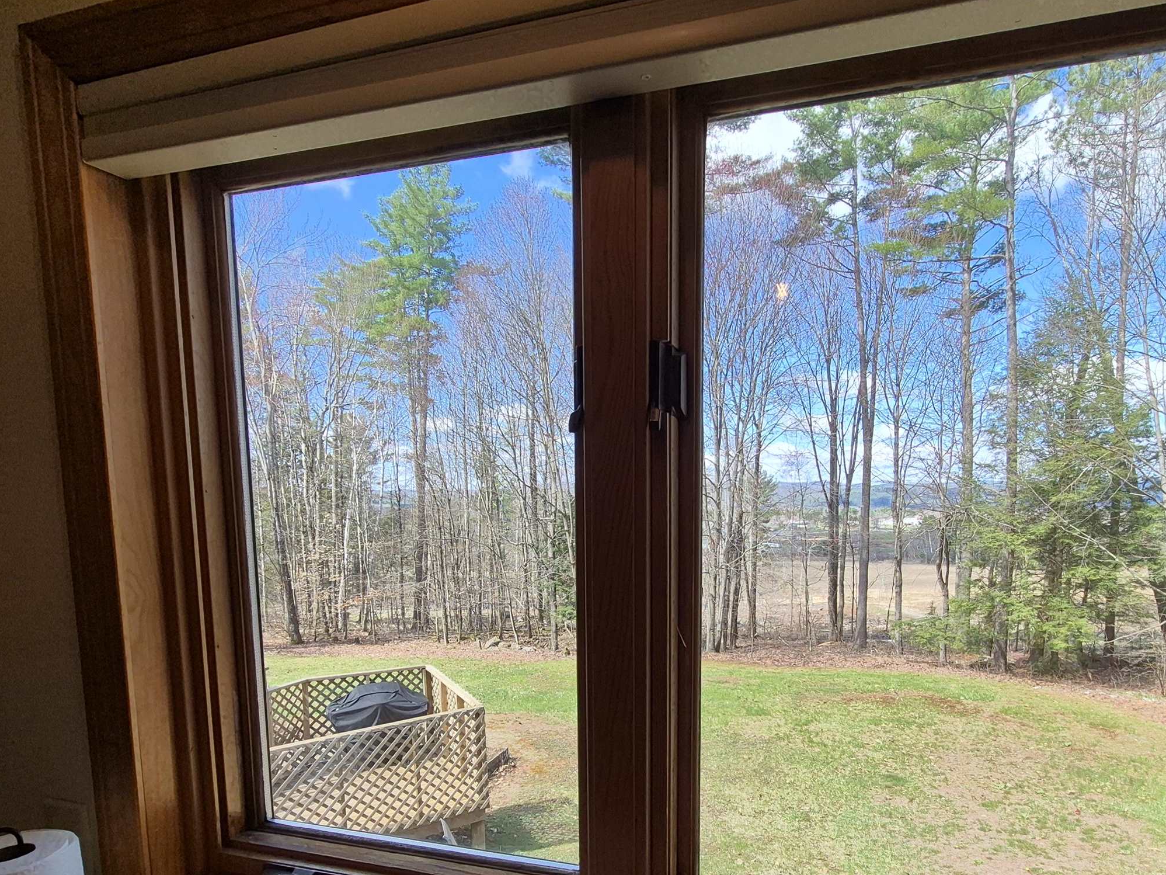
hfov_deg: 81.4
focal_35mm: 20
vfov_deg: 64.4
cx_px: 652
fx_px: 674
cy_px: 577
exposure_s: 1/329
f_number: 2.2
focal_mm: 1.74
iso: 50
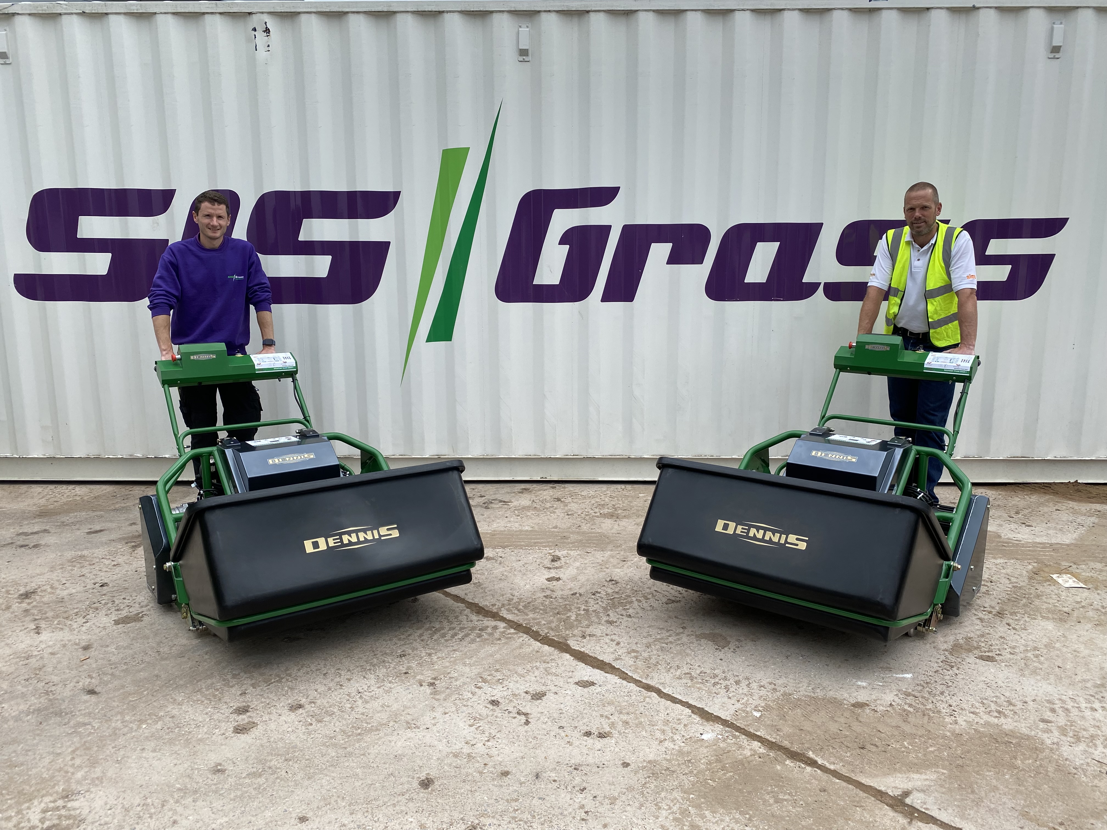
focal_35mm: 26
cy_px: 415
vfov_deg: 53.1
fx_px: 831
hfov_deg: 67.3
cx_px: 554
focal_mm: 4.25
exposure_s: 1/1653
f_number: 1.8
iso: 32
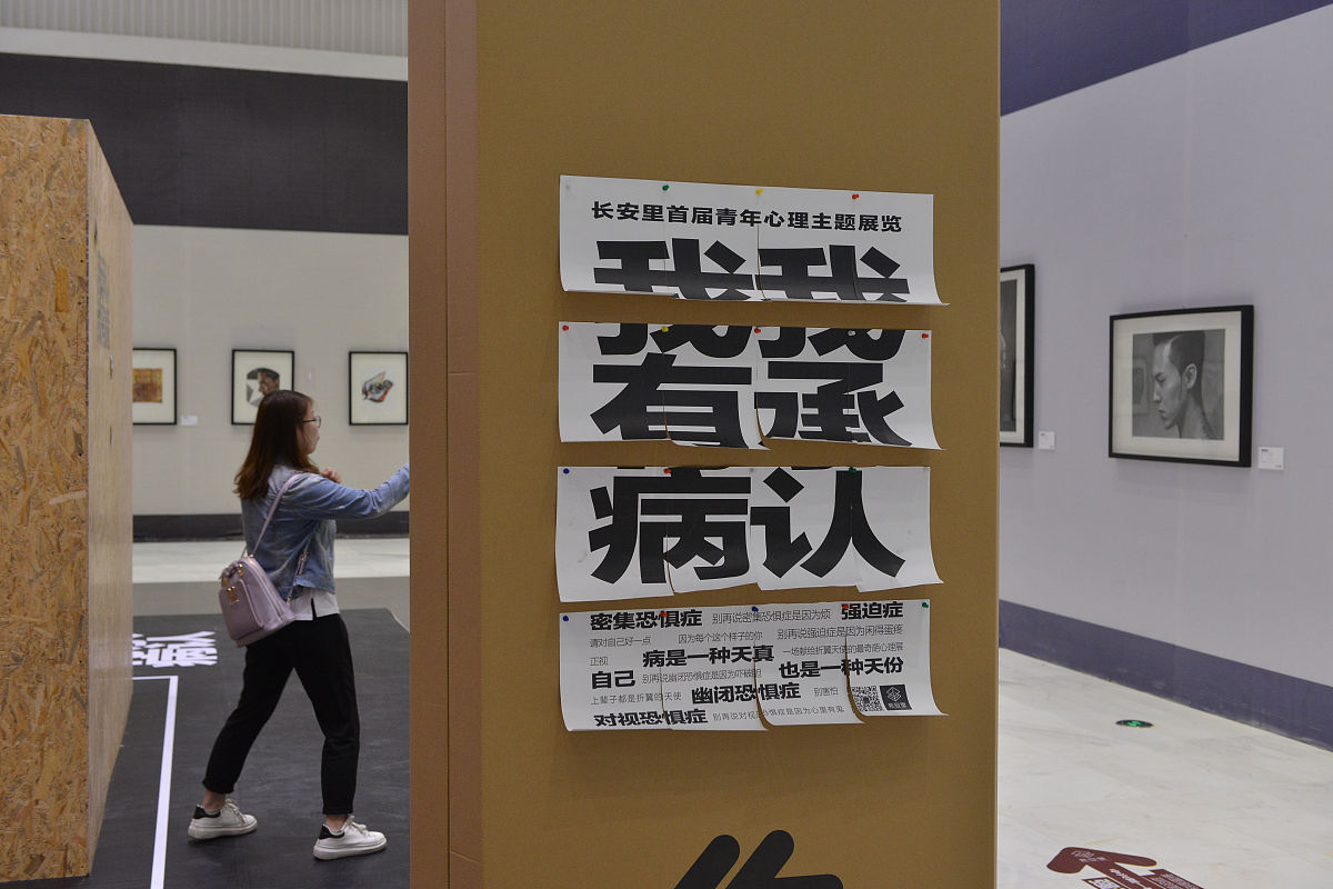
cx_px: 666
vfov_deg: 35.1
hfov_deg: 50.7
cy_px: 444
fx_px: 1407
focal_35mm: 38
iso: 1600
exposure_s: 1/125
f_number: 4
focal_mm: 38
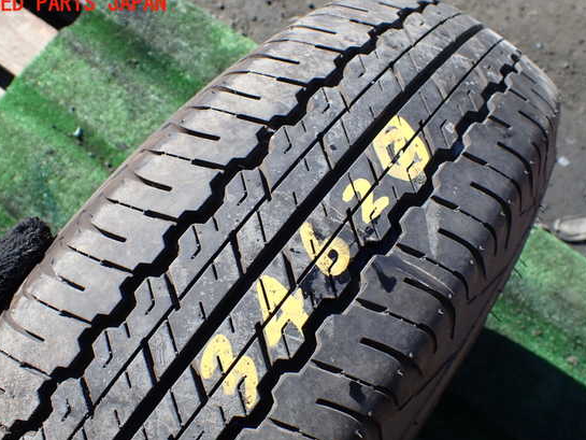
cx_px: 294
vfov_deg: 42.9
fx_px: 559
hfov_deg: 55.3
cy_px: 232
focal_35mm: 33
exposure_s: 1/500
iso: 100
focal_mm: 5.4
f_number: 3.2
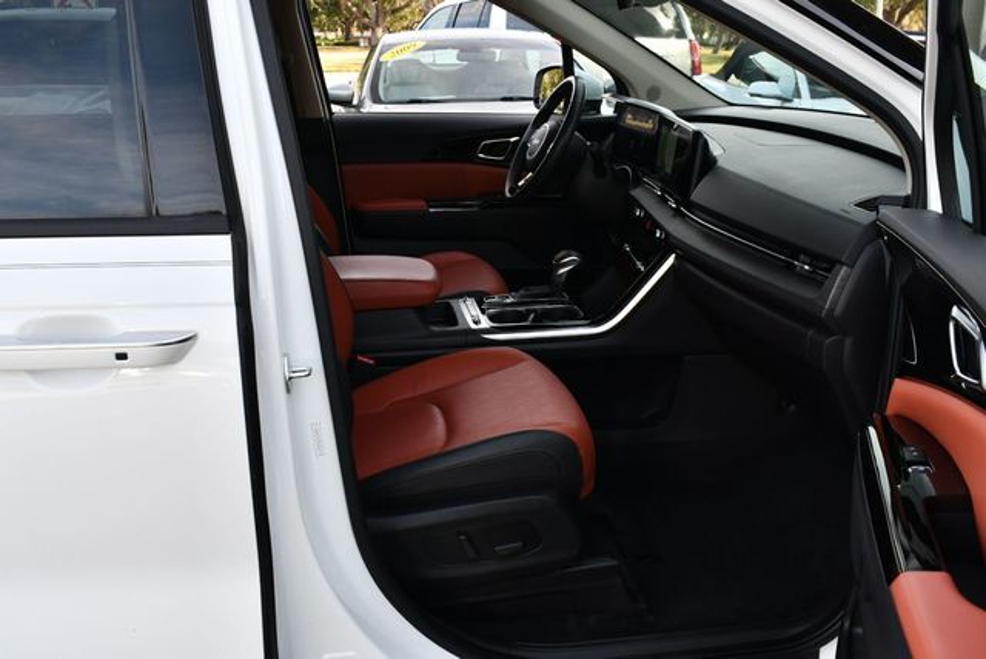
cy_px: 330
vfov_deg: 36.9
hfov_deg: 53.1
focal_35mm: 36
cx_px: 493
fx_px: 987
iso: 220
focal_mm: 18
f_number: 5.6
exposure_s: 1/250
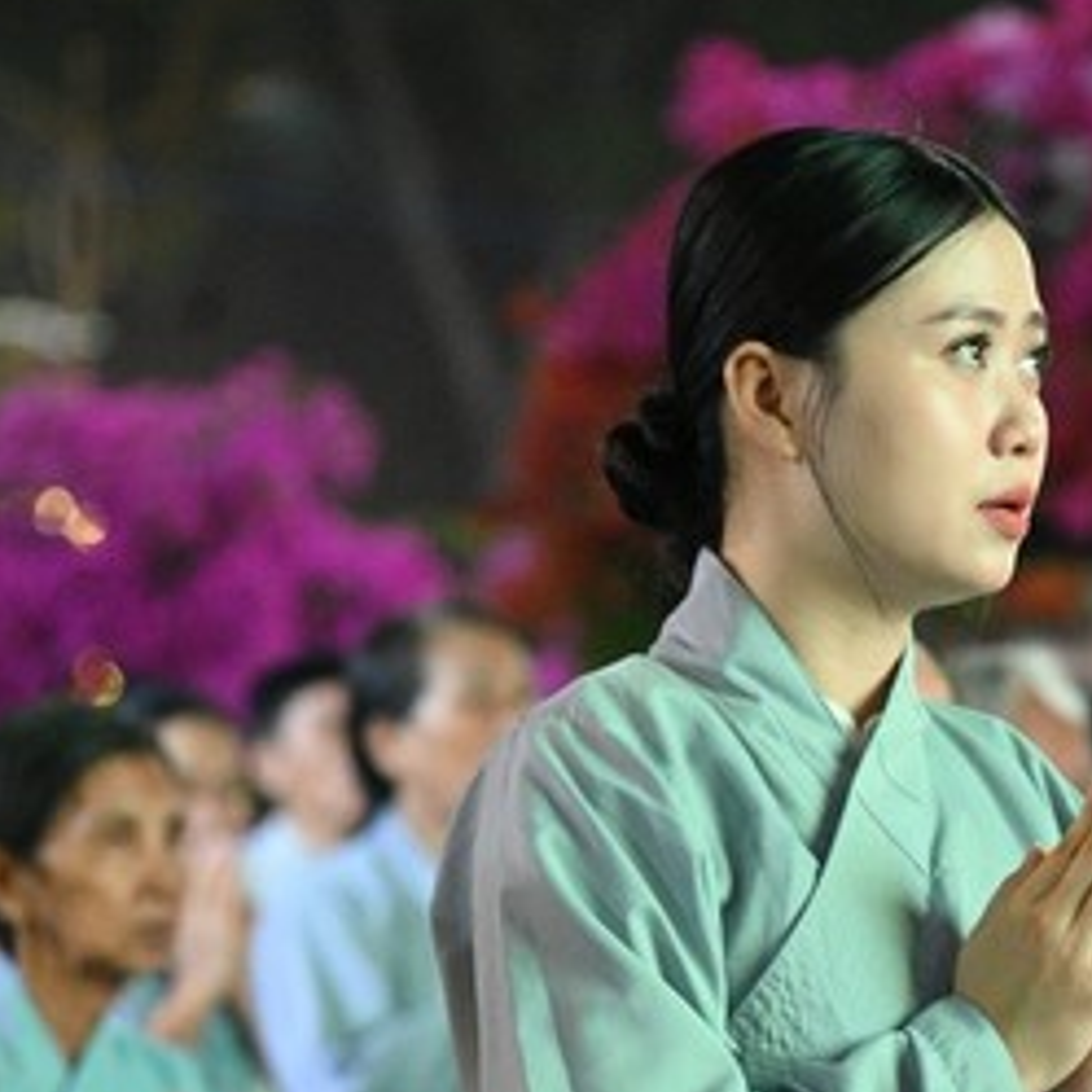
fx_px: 9494
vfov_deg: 6.6
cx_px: 864
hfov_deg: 6.6
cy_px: 974
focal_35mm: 266
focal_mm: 120
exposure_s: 1/200
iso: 12800
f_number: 4
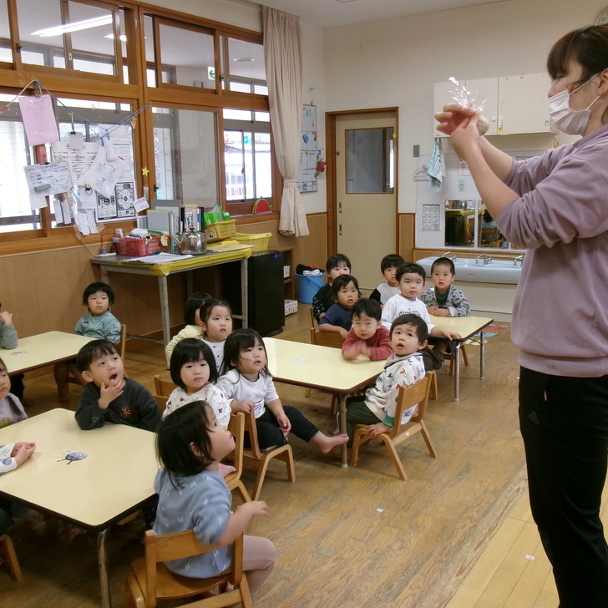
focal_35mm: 34
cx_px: 276
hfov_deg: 48.4
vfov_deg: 48.4
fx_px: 676
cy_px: 298
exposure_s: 1/34
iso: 201
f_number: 3.9
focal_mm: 5.1
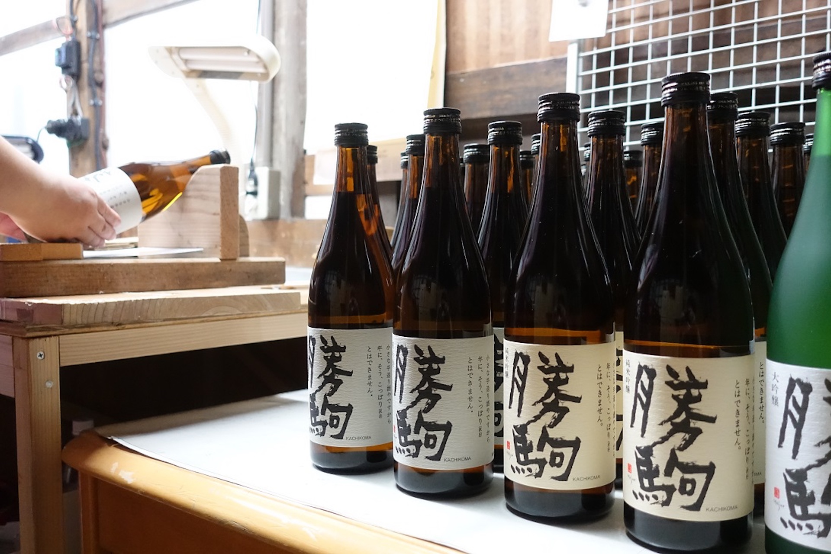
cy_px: 277
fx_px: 785
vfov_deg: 38.9
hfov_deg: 55.8
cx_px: 416
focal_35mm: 34
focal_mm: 12.48
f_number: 2.8
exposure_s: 1/40
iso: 2500
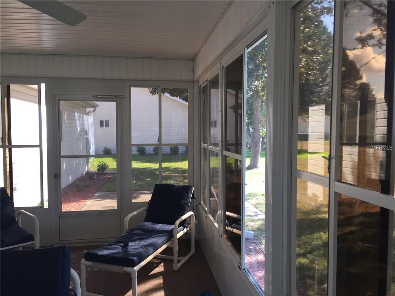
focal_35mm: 29
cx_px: 198
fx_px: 331
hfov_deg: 61.7
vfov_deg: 48.2
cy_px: 148
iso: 50
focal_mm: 4.15
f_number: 2.2
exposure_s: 1/120
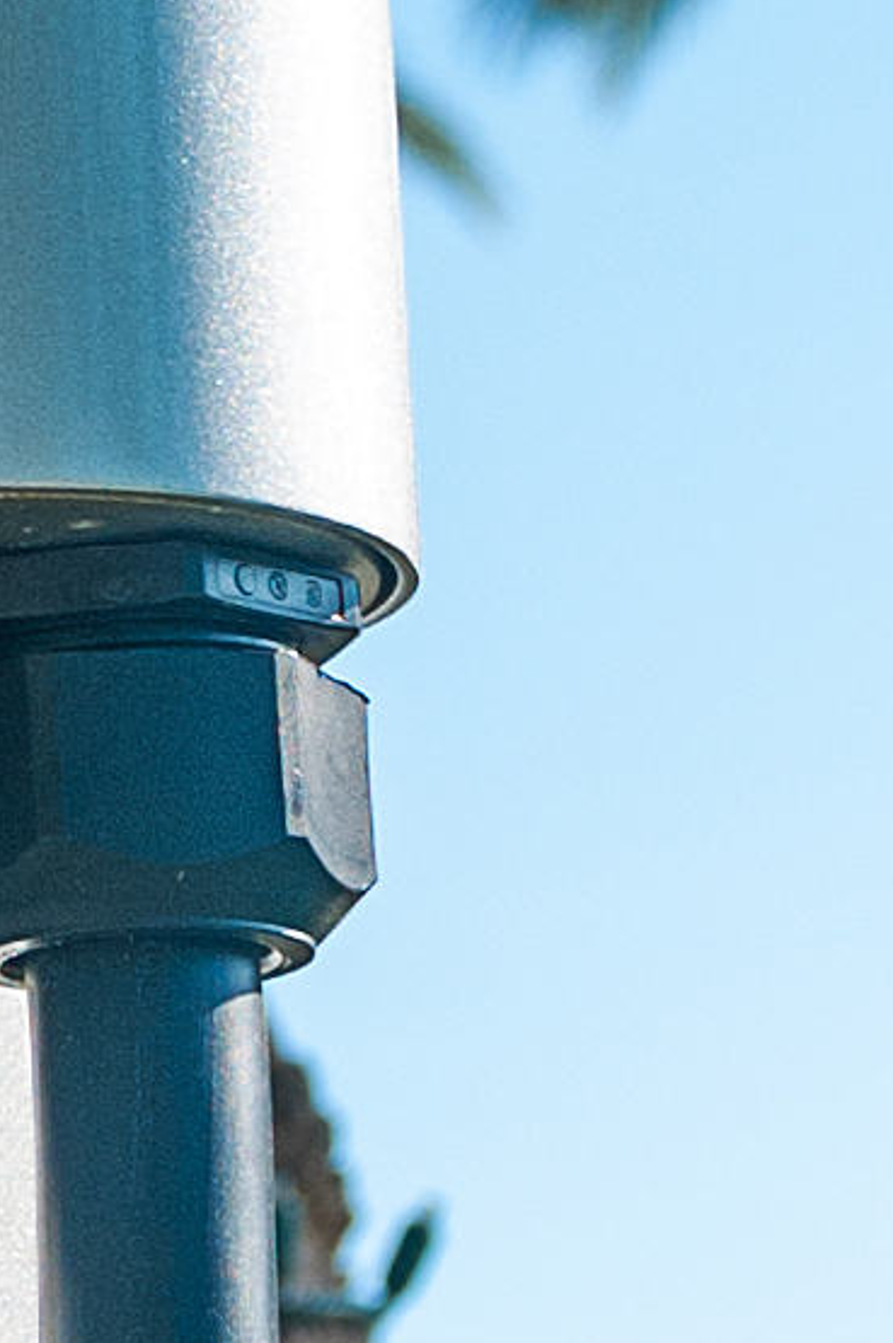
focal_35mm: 278
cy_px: -600
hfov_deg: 4.7
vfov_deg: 7.3
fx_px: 10363
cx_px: -1955
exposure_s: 1/400
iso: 100
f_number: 4.5
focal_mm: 24
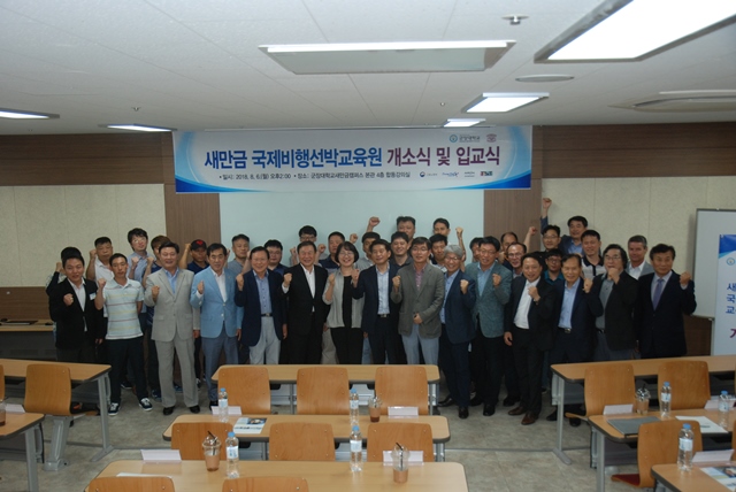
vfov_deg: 36.9
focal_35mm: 36
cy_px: 246
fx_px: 737
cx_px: 368
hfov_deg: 53.1
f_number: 4
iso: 400
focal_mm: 24
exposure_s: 1/60
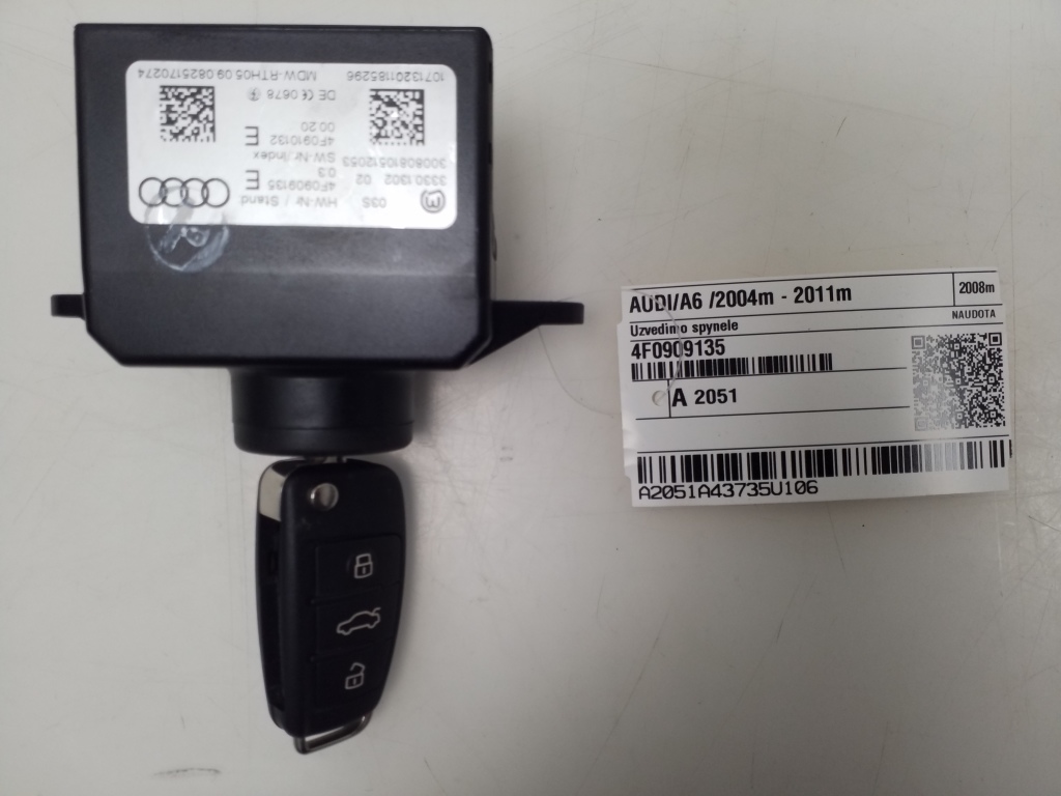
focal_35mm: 27
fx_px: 828
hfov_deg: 65.3
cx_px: 530
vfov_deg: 51.4
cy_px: 398
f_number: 1.9
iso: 50
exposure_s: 1/50
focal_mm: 3.6
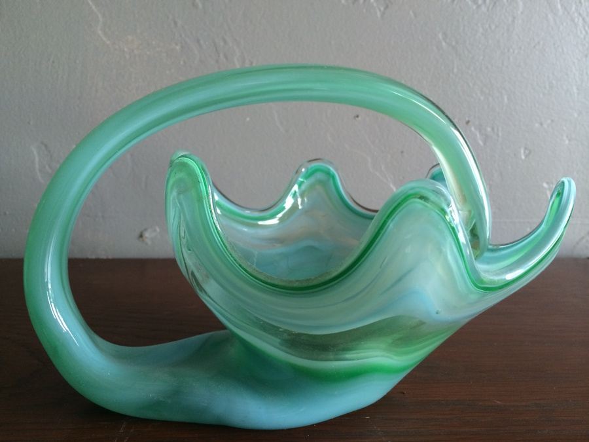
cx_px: 294
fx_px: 510
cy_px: 221
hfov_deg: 60.0
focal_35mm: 30
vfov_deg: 46.8
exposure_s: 1/30
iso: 50
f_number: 2.2
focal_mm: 4.12
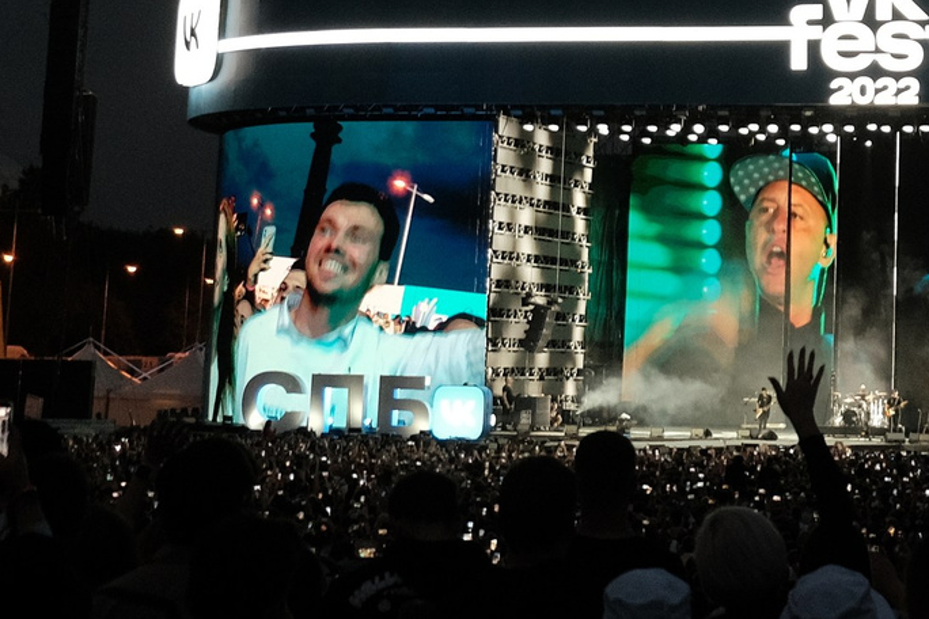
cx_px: 883
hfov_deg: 19.7
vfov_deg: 13.0
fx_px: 2606
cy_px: -215
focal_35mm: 101
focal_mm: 18
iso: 1000
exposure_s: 1/125
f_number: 2.8
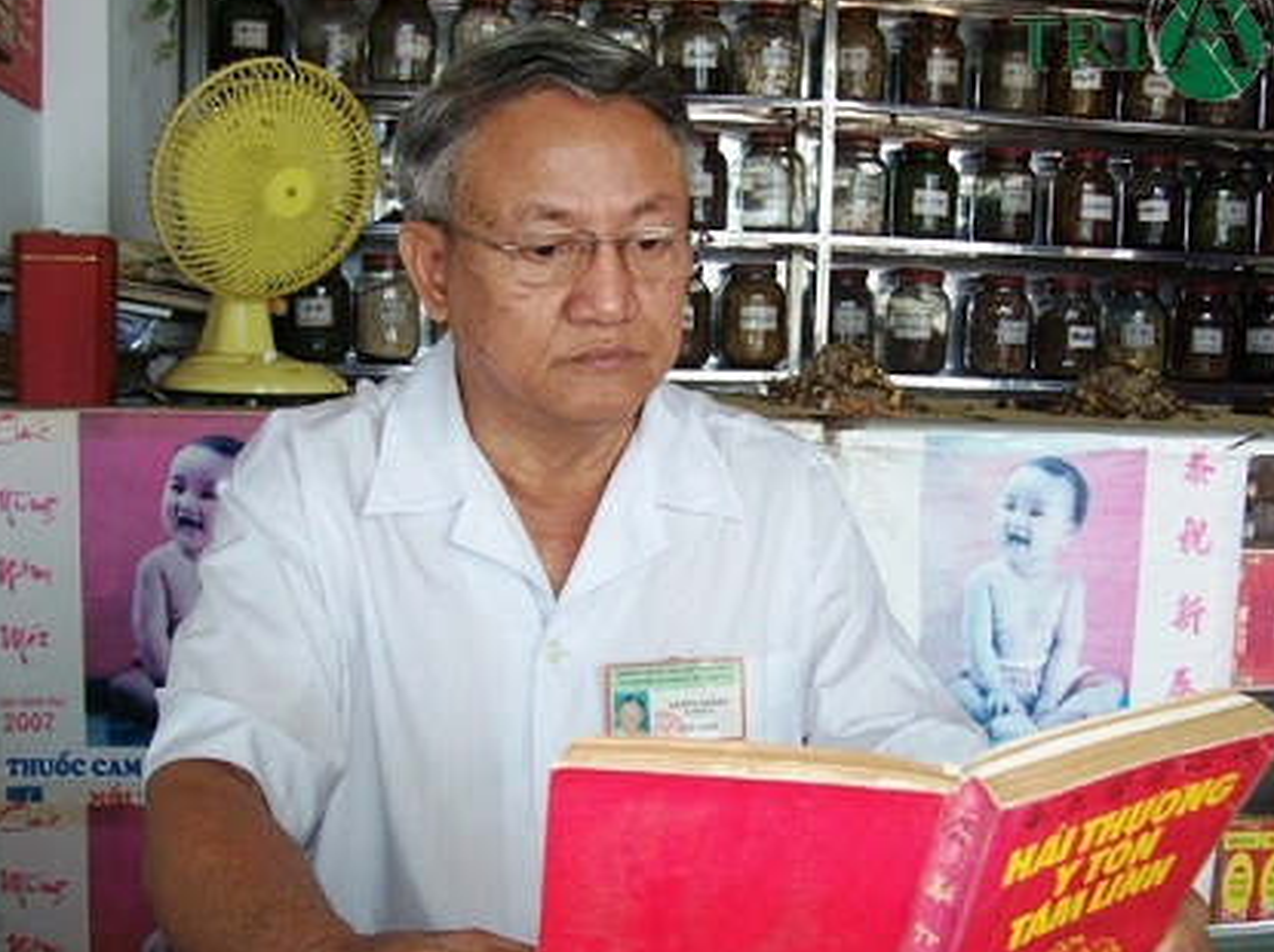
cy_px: 501
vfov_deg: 35.0
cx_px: 602
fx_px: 1507
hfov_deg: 45.8
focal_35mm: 41
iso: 160
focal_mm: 5.6
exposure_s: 1/60
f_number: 2.7
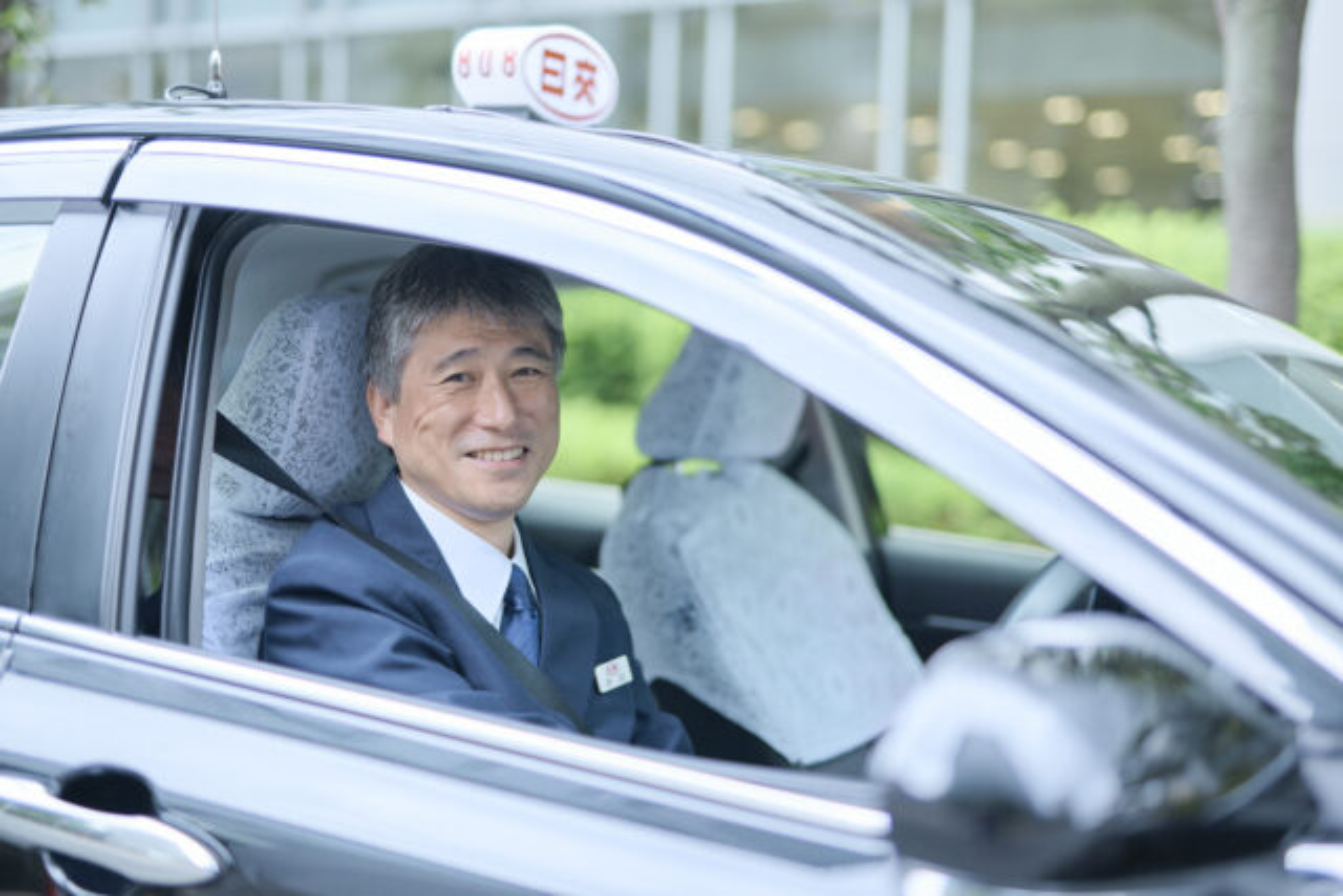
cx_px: 672
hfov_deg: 39.6
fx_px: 1866
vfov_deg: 27.0
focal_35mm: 50
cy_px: 448
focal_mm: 50
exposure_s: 1/250
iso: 200
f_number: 1.6
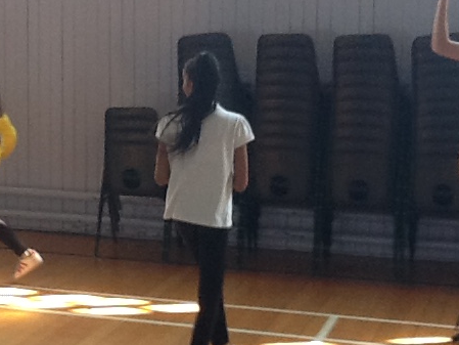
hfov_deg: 20.5
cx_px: 54
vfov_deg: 15.7
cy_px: 171
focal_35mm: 94
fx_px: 1247
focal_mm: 2.03
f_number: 2.4
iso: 50
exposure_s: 1/40
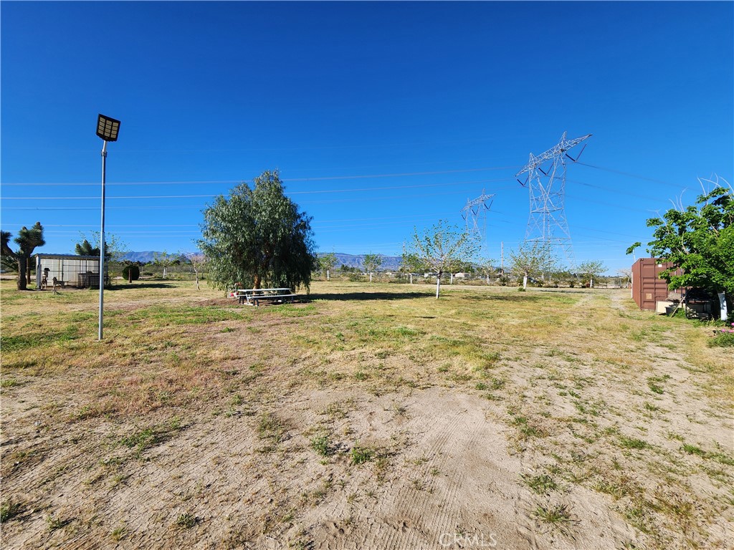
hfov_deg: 106.2
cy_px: 275
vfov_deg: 89.9
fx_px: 276
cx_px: 367
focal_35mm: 13
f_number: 2.2
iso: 50
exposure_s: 1/1994
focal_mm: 2.2
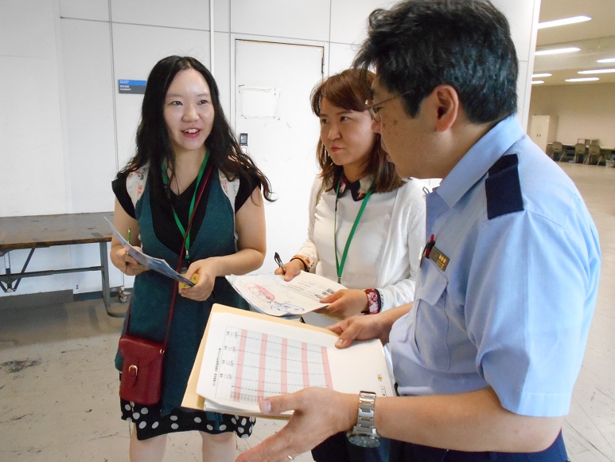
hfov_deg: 60.0
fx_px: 533
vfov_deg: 46.8
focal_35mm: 30
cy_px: 231
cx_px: 308
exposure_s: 1/60
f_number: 3.4
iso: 800
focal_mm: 5.1
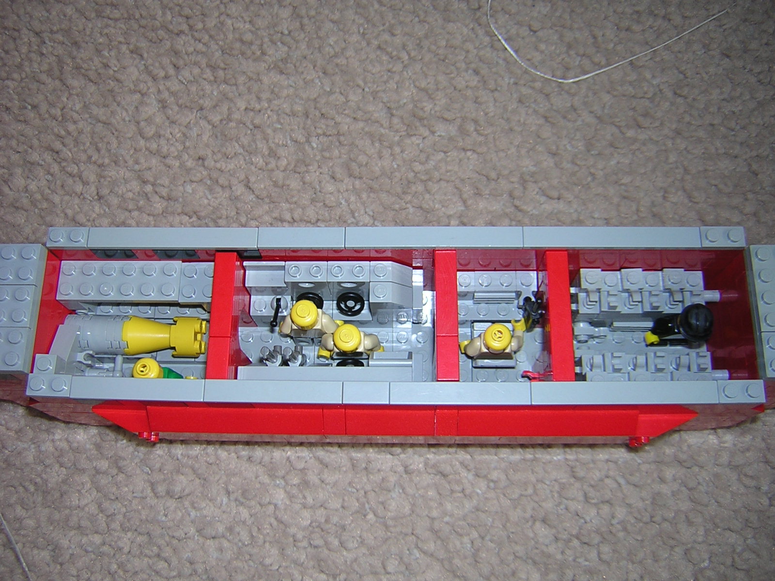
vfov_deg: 39.7
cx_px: 388
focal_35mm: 36
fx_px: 806
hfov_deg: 51.4
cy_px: 290
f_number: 2.6
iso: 100
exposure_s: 1/60.1
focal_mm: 4.7
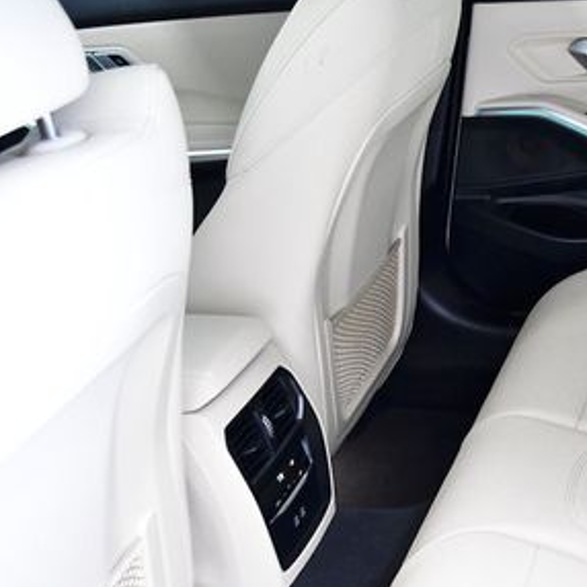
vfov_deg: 30.0
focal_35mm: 57
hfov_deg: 28.0
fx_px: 1094
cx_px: 605
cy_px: 331
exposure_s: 1/80
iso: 2500
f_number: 4.5
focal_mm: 20
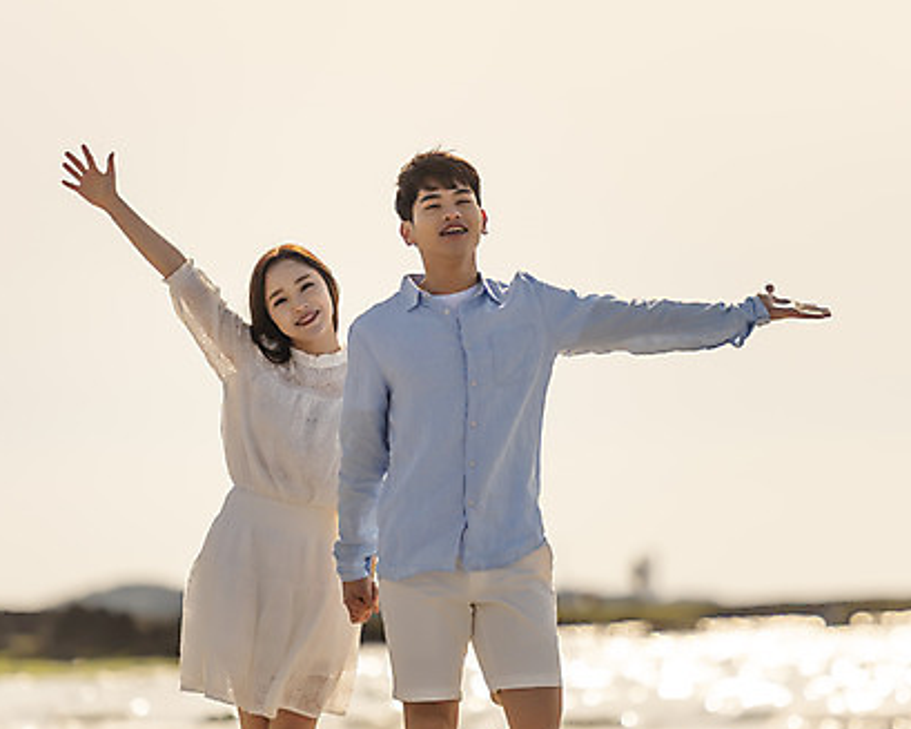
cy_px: 314
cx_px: 529
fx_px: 6308
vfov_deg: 6.6
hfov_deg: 8.3
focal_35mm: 234
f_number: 2.8
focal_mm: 170
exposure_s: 1/6400
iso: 100
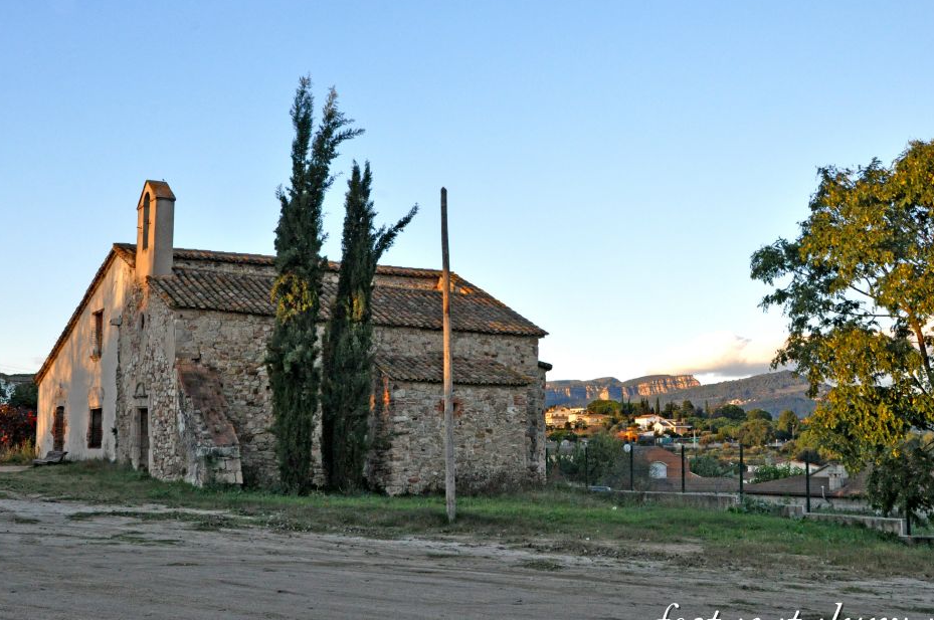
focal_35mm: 43
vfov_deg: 31.1
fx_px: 1114
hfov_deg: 45.4
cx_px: 425
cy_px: 319
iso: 1600
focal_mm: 26
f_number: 14
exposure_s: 1/200
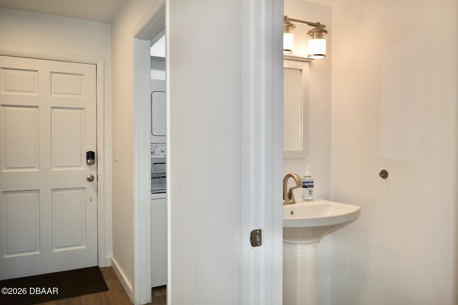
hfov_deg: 67.4
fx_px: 343
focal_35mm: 27
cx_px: 229
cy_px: 152
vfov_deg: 47.9
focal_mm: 18
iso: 160
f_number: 3.5
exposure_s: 1/200
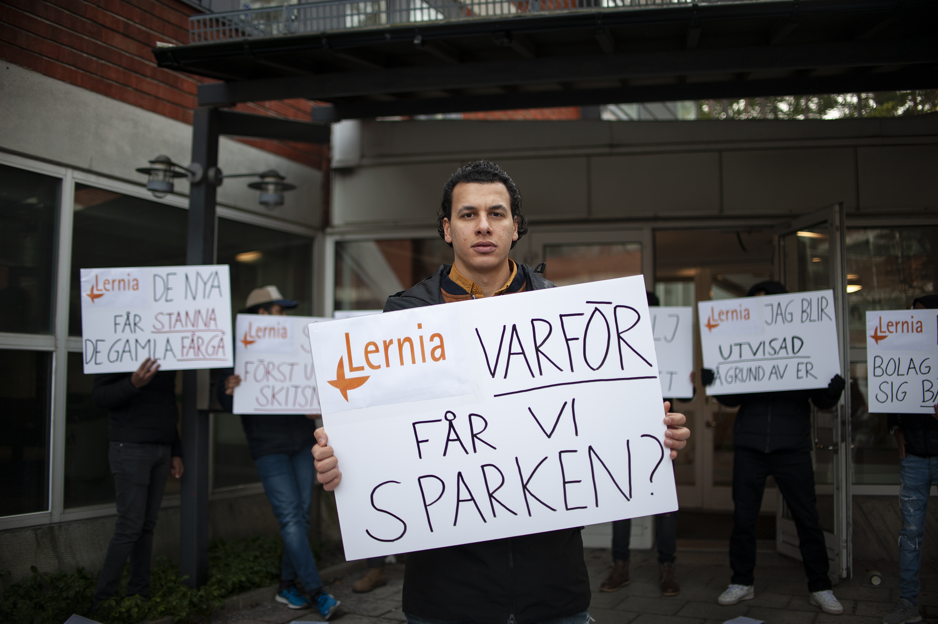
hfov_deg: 54.5
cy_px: 312
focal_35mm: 35
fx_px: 911
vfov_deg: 37.8
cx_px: 469
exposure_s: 1/500
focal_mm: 35
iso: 200
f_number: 1.8
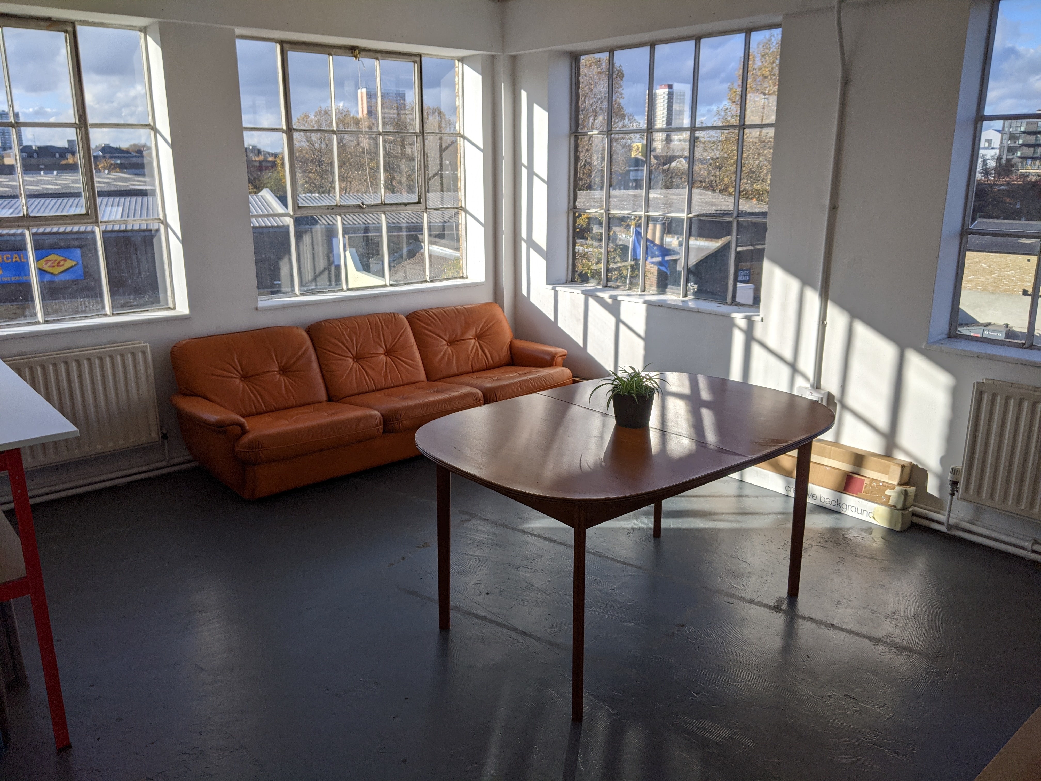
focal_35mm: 27
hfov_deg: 65.3
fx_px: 812
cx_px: 520
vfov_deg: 51.4
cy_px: 390
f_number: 1.8
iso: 56
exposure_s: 1/2933
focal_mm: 4.44
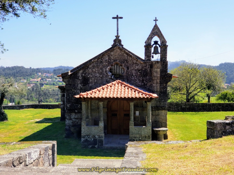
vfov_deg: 28.0
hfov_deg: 36.8
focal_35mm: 52
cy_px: 88
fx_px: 352
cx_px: 117
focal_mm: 6
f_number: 2.4
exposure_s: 1/831
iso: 25
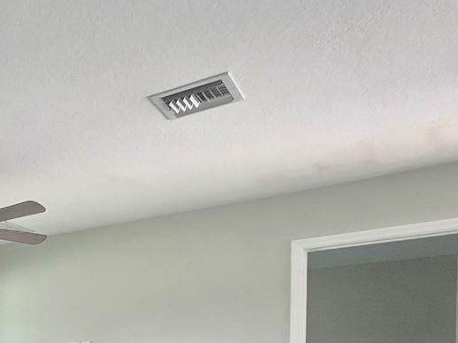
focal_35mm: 40
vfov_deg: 31.4
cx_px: -97
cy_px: 389
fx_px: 529
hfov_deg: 36.0
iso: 250
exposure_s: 1/60
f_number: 2.2
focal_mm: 2.2
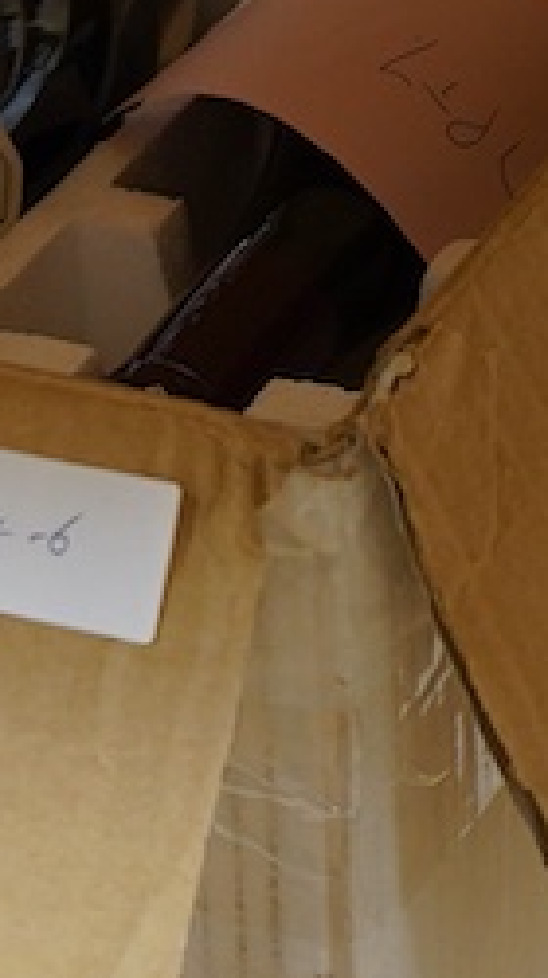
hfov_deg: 7.1
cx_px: -55
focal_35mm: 170
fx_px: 4406
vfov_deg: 12.6
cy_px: 771
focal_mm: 30
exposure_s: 1/125
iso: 1250
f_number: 3.5
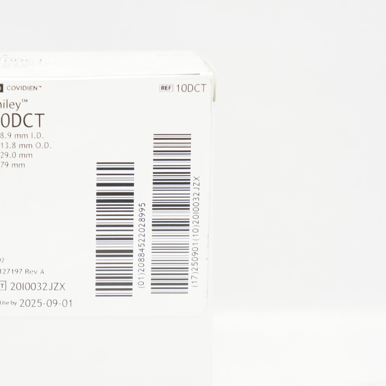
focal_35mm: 106
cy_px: 193
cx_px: 96
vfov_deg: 16.5
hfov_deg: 16.4
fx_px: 1333
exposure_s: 1/60
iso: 800
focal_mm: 55
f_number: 5.6
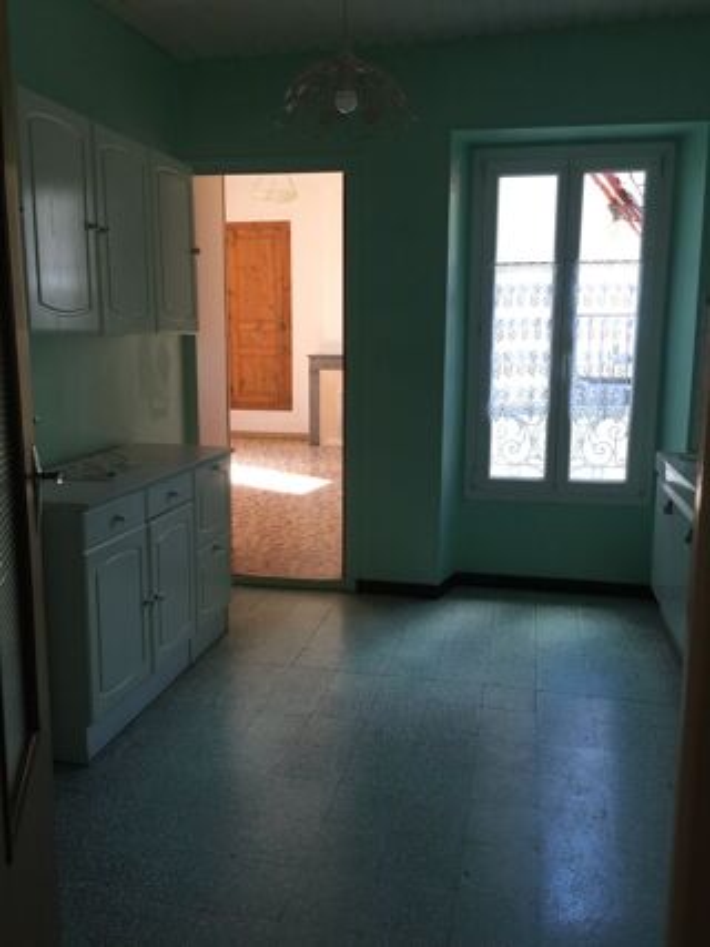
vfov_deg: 61.7
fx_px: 793
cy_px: 474
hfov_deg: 48.2
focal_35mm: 29
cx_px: 355
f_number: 2.2
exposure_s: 1/33
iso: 32
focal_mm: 4.15
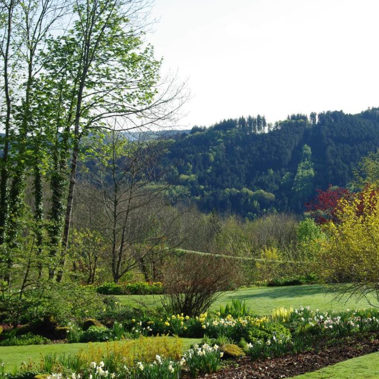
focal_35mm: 96
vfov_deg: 18.1
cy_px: 190
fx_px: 1189
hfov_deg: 18.1
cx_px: 250
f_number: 6.7
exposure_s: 1/180
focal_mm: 50
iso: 100
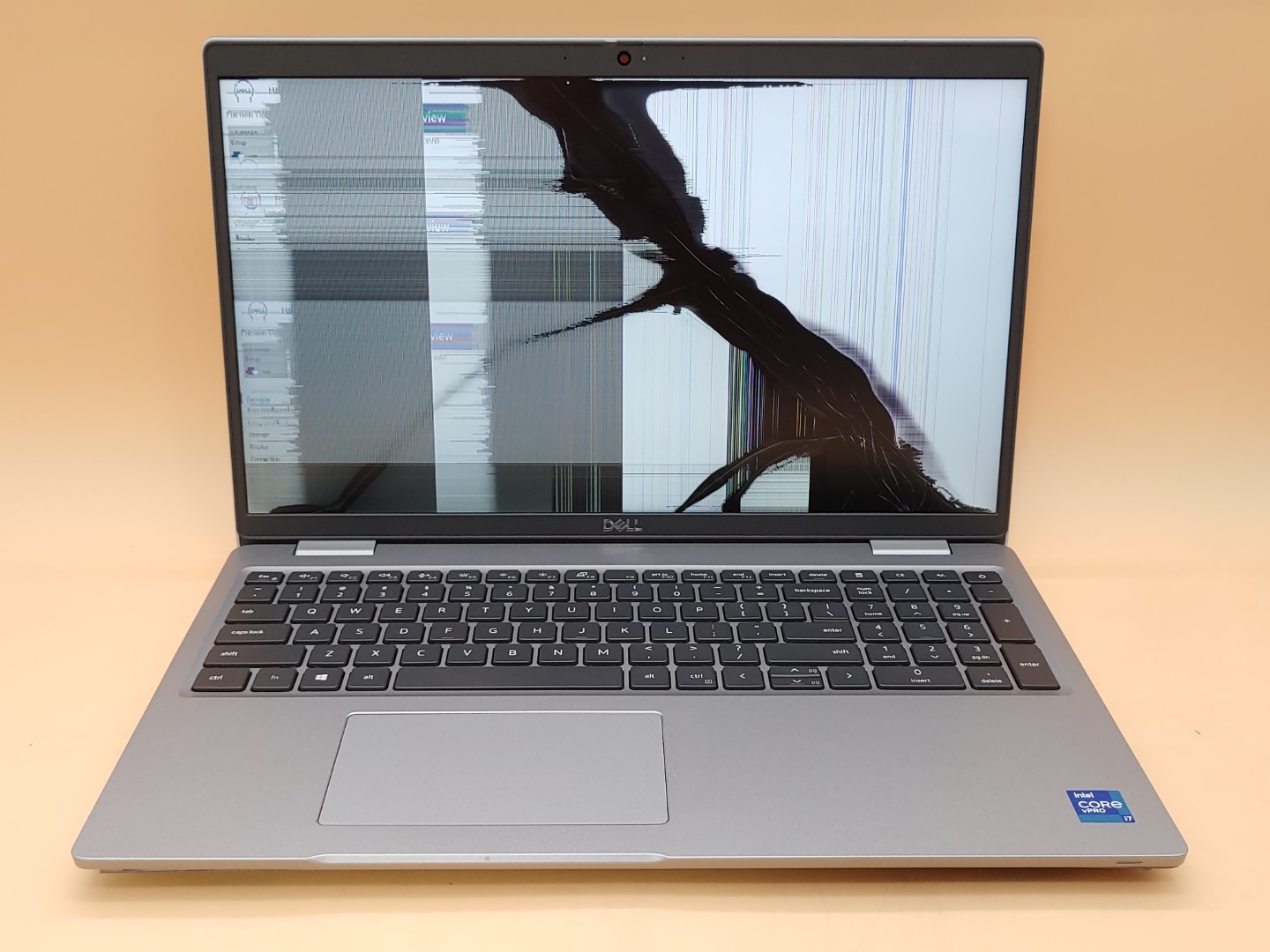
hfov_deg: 47.9
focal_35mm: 39
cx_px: 635
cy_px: 476
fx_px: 1431
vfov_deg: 36.8
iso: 50
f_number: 1.8
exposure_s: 1/60
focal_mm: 4.36
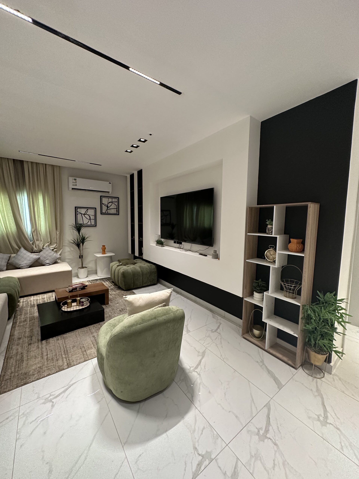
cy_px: 240
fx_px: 194
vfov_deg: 102.1
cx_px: 180
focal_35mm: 14
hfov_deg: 85.7
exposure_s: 1/60
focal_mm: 2.22
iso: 250
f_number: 2.2
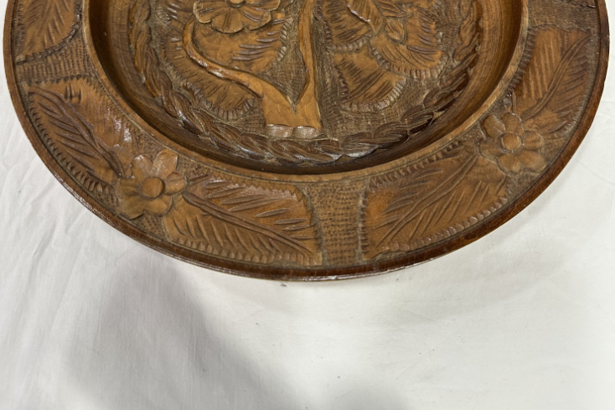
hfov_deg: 55.8
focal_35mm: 34
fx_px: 581
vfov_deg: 35.8
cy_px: 20
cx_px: 304
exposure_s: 1/50
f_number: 1.8
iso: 160
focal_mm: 6.9
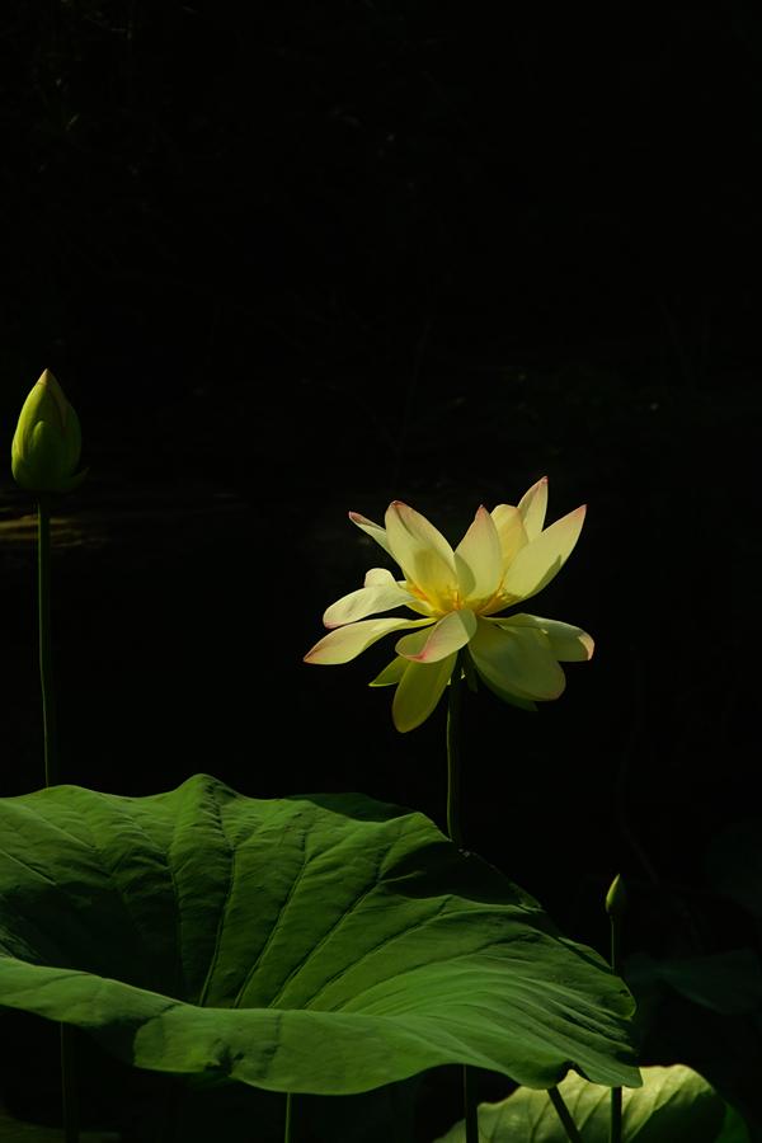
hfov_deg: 8.7
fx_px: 4984
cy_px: 572
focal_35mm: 157
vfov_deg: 13.1
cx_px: 381
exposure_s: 1/250
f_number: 6.3
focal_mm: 105
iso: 100
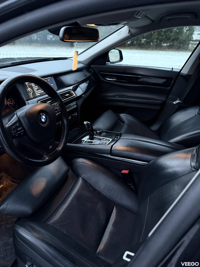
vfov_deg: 71.6
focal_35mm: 24
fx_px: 185
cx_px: 100
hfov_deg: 56.8
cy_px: 134
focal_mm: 6.76
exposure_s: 1/60
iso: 800
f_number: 1.78
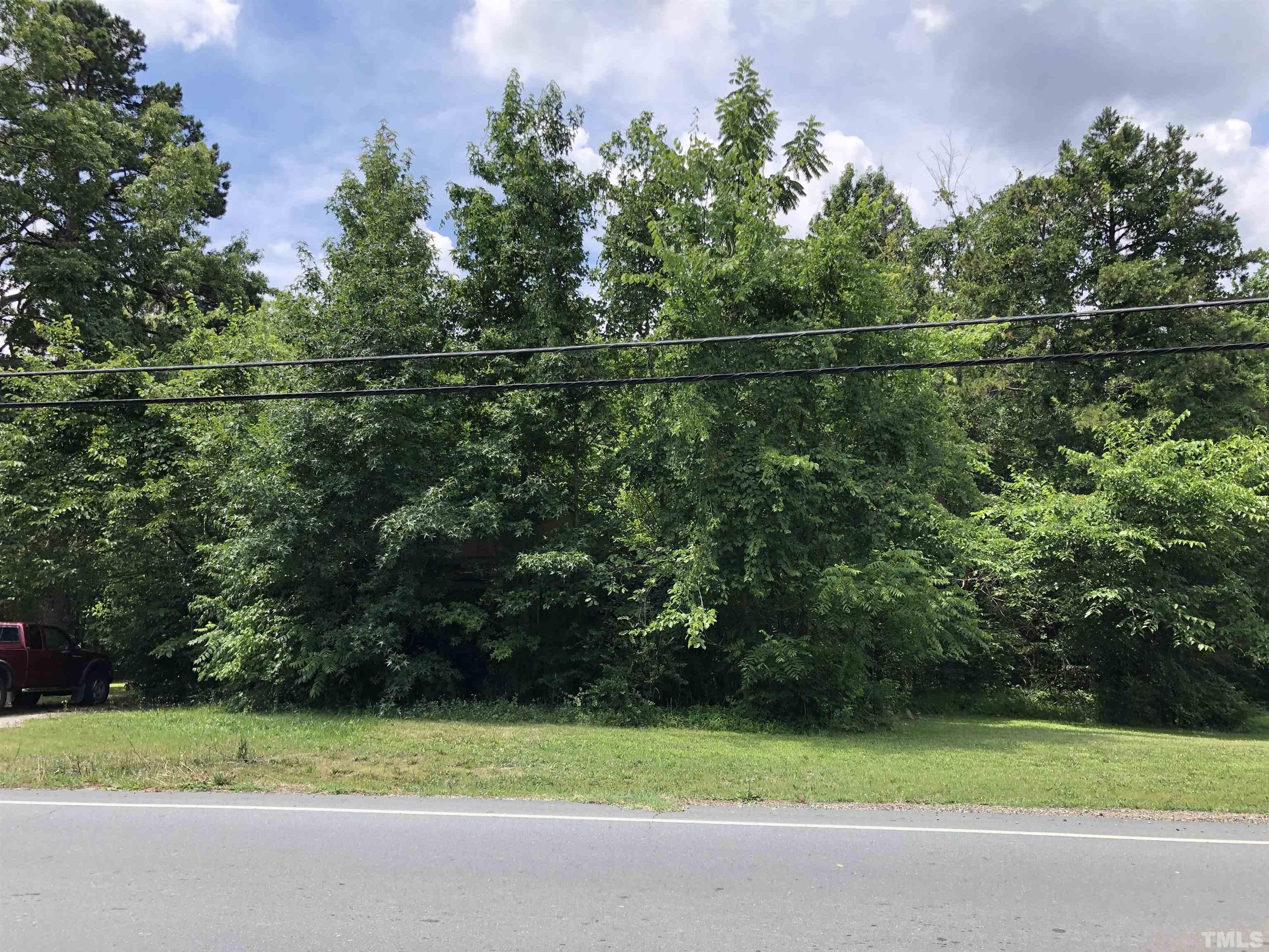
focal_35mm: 28
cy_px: 476
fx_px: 1026
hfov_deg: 63.4
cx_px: 634
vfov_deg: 49.7
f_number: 1.8
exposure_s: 1/665
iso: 20
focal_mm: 4
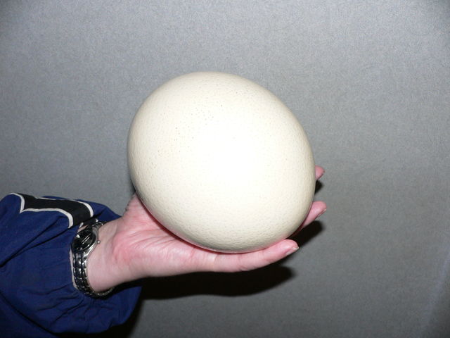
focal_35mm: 35
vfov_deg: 40.7
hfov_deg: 52.6
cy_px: 169
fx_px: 455
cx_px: 225
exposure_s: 1/60
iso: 100
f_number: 2.8
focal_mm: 4.6
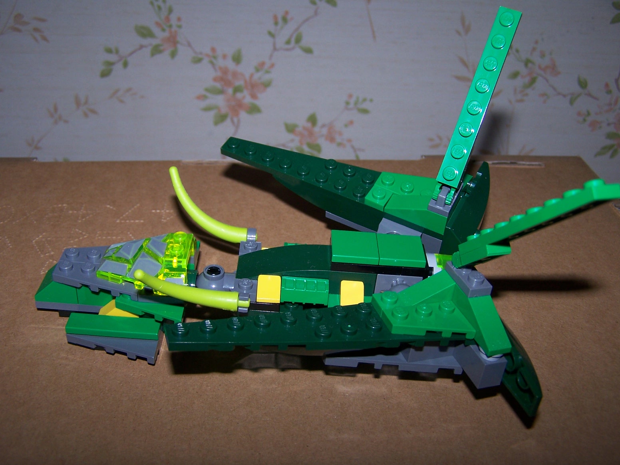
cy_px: 232
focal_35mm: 38
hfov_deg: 49.0
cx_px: 310
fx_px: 681
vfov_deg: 37.7
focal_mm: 6.3
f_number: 2.8
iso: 80
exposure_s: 1/60
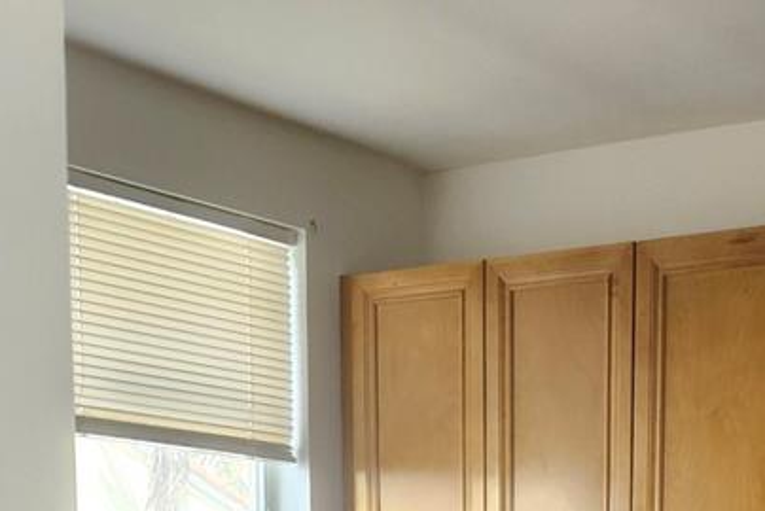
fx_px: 1510
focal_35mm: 71
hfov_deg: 27.4
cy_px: 831
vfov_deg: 16.9
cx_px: 695
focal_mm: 5.54
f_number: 1.8
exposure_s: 1/120
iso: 200
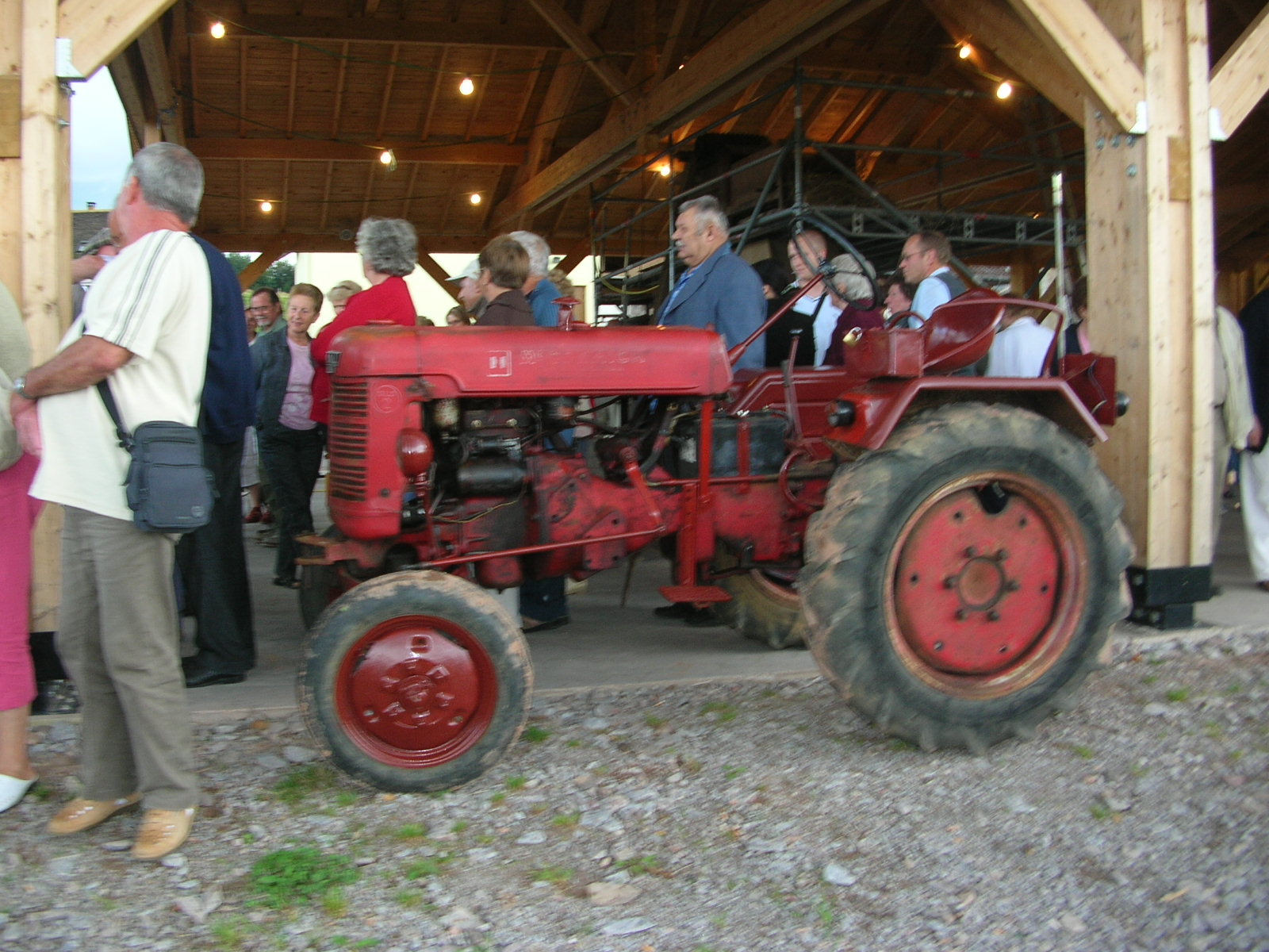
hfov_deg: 52.6
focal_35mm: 35
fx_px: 1283
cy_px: 476
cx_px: 634
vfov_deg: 40.7
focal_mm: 5.8
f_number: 2.8
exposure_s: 1/30
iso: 53
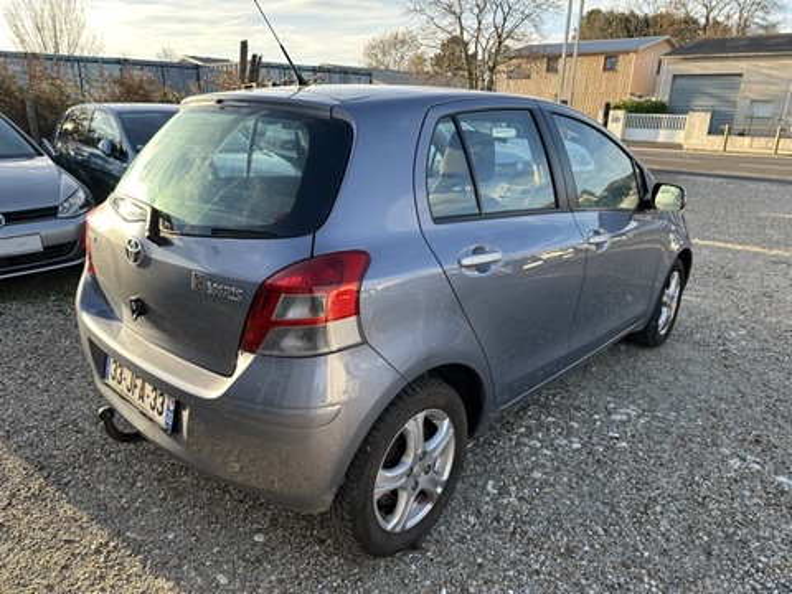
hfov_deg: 71.6
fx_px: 549
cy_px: 297
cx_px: 396
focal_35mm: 24
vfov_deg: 56.8
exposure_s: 1/672
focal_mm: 6.86
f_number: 1.78
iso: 80
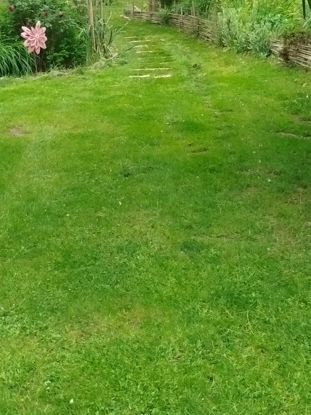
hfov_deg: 24.0
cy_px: 21
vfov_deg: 29.9
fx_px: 730
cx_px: 135
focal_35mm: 61
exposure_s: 1/147
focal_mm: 5.31
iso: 50
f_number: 1.7
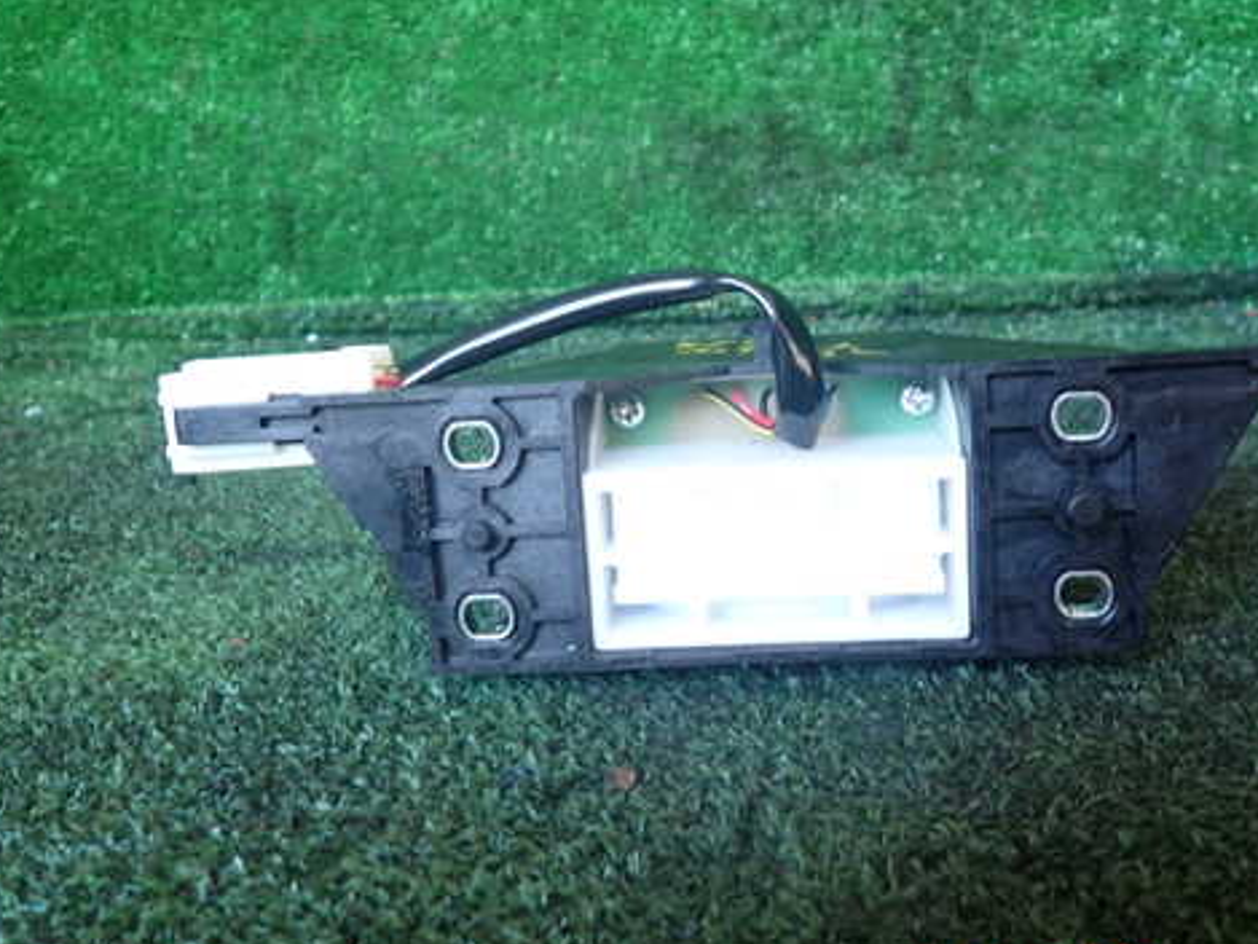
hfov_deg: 56.6
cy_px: 405
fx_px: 1163
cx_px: 722
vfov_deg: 44.1
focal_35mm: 32
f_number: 2
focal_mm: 4.5
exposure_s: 1/30
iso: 200
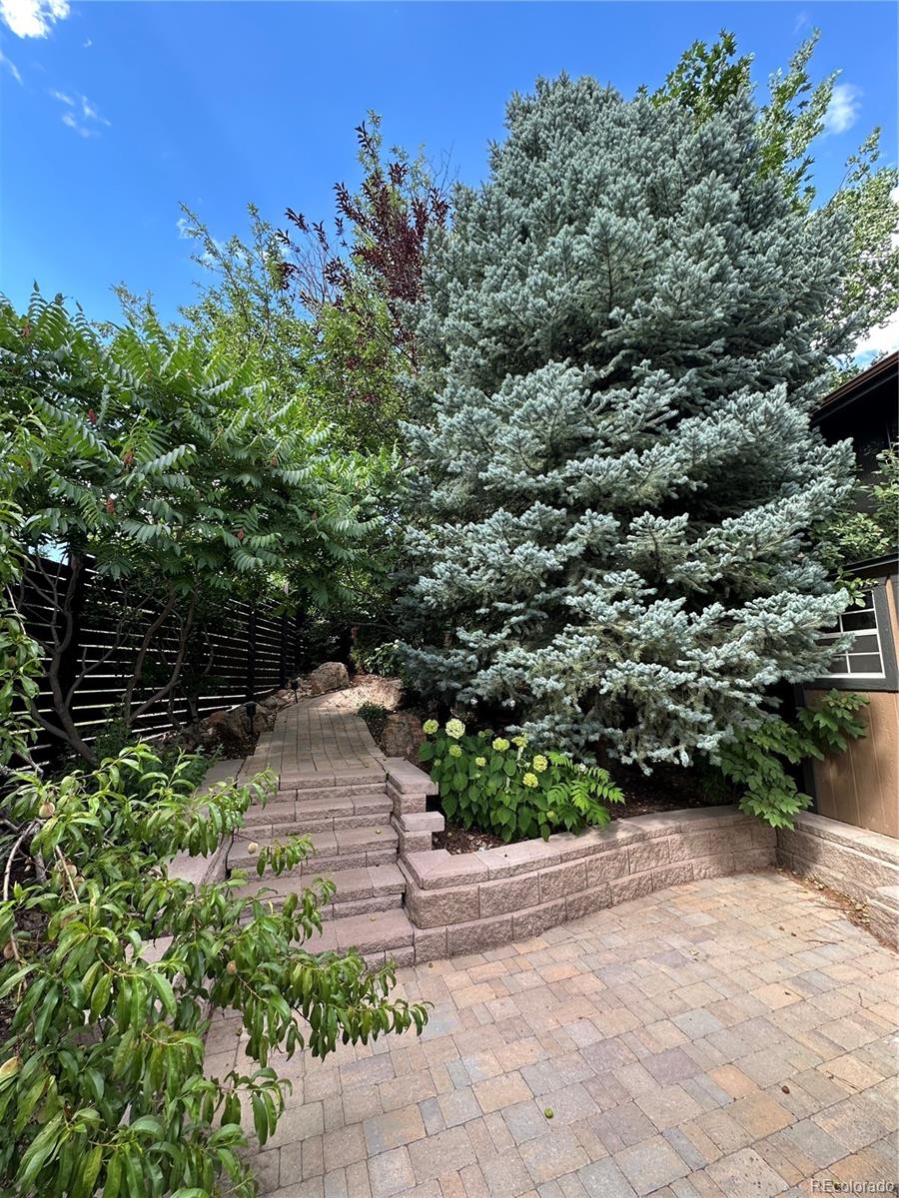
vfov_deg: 102.1
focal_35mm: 14
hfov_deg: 85.7
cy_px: 599
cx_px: 450
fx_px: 485
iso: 40
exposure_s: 1/139
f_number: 2.2
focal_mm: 2.22
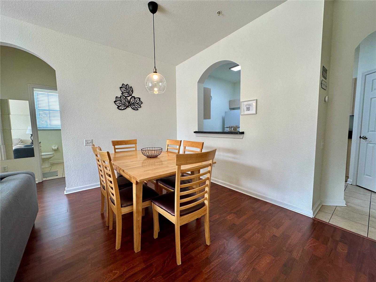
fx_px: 152
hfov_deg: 102.1
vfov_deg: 85.7
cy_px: 141
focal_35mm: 14
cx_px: 188
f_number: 2.2
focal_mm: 2.22
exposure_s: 1/120
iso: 100
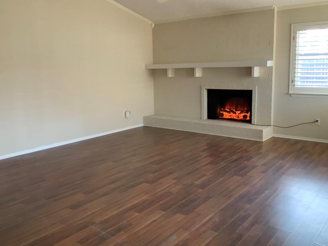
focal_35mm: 34
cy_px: 110
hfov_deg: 53.9
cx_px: 154
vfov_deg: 41.7
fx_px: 322
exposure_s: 1/60
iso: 160
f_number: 1.8
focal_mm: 3
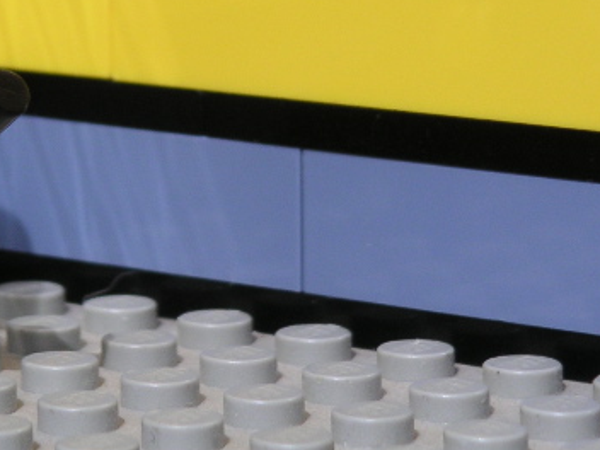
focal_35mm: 252
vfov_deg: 5.9
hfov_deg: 7.8
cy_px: 38
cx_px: 131
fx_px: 4368
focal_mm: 17.1
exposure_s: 1/250
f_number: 8
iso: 50
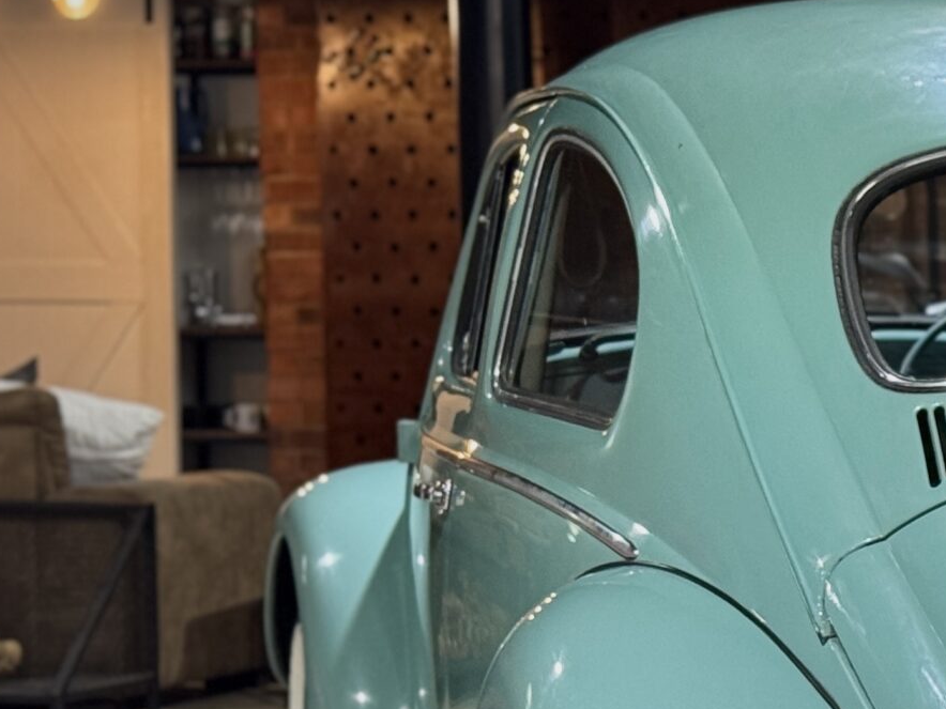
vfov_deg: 10.6
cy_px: 586
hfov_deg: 13.8
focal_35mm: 139
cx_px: 1081
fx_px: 3799
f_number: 1.78
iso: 200
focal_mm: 6.76
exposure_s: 1/50
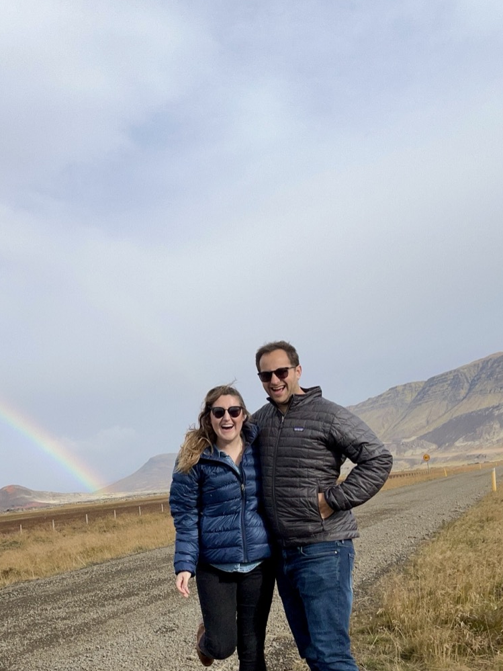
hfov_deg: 34.8
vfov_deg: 45.6
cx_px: 168
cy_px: 395
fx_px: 795
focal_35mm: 41
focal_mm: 2.69
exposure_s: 1/1541
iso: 25
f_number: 1.9
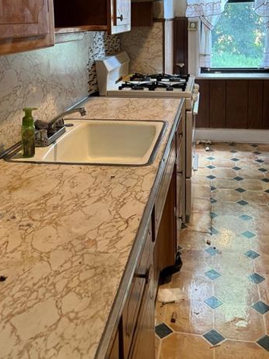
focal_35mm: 39
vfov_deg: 45.9
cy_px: 83
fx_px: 405
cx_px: 138
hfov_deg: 36.8
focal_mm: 6.76
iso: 320
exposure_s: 1/60
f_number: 1.78
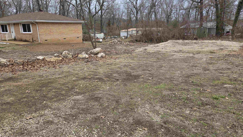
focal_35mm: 26
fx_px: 168
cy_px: 67
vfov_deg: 44.4
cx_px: 119
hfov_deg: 71.9
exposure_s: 1/1002
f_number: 1.8
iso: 80
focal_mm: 5.4
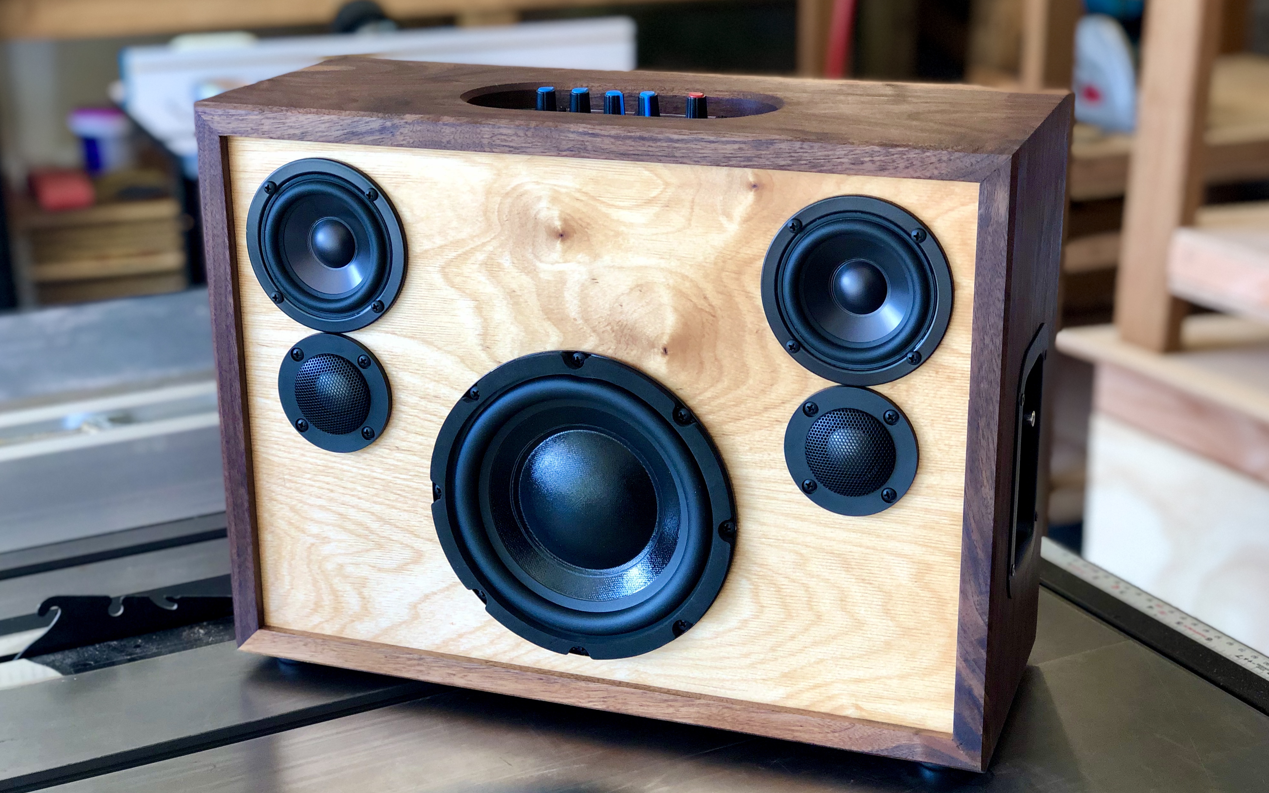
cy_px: 428
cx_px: 638
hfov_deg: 36.3
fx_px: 1937
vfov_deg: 23.1
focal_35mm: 56
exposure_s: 1/60
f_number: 2.4
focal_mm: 6
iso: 50
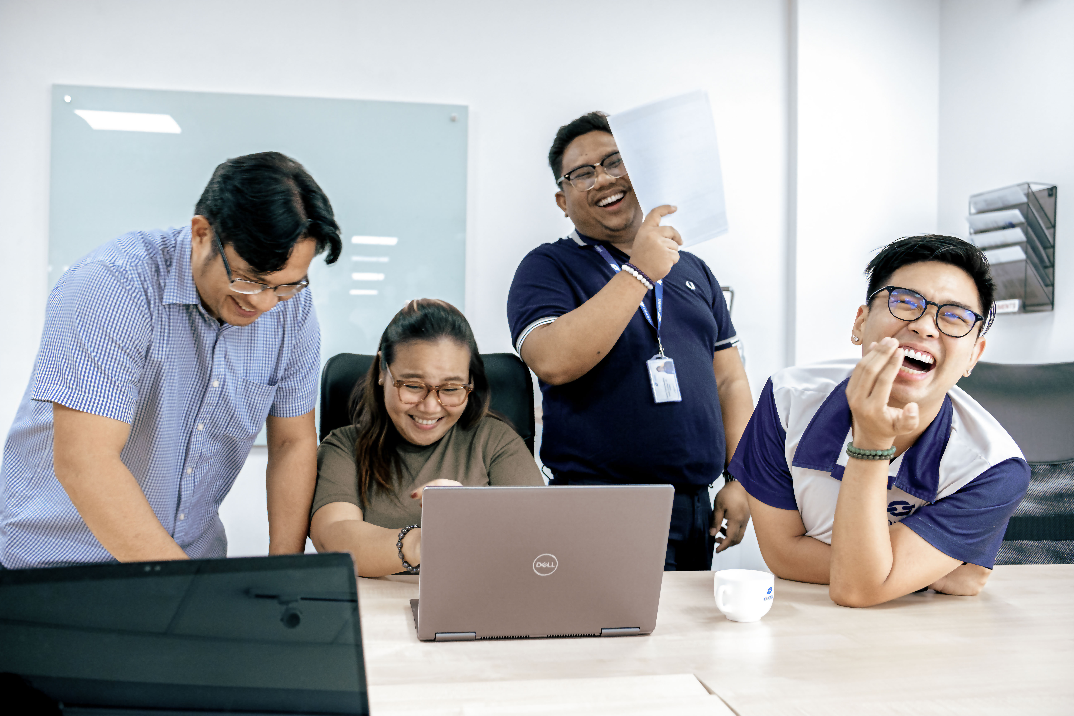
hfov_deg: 54.4
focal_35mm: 35
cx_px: 537
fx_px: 1044
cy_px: 358
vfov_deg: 37.9
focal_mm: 23
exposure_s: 1/125
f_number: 3.2
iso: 1600
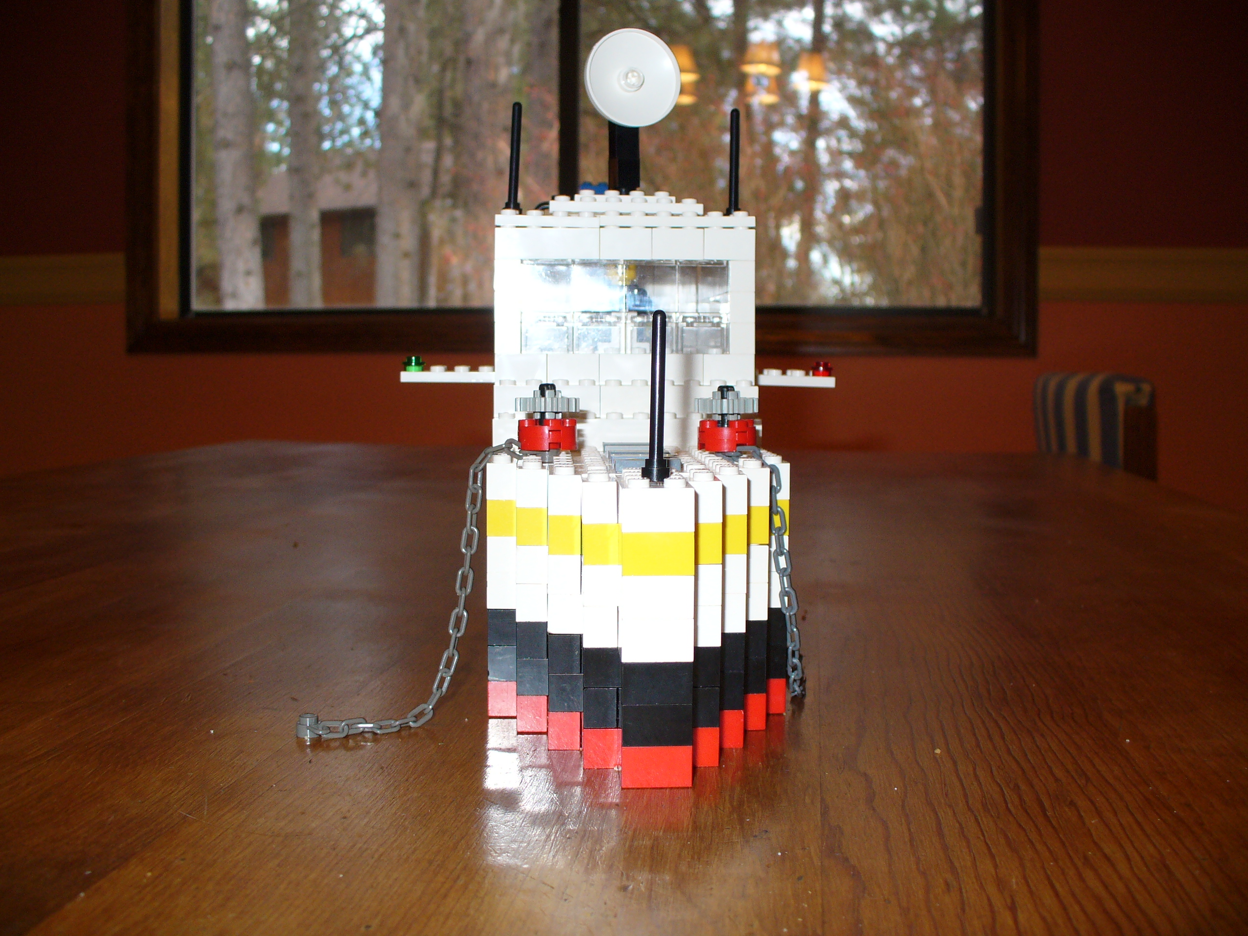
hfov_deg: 50.1
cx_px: 624
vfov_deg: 38.7
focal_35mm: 37
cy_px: 468
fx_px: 1334
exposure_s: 1/60
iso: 100
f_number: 2.8
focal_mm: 6.1
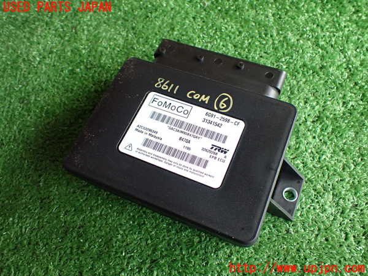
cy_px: 138
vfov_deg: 46.8
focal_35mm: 30
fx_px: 319
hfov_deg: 60.0
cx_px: 184
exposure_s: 1/125
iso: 640
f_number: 2.3
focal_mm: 5.4
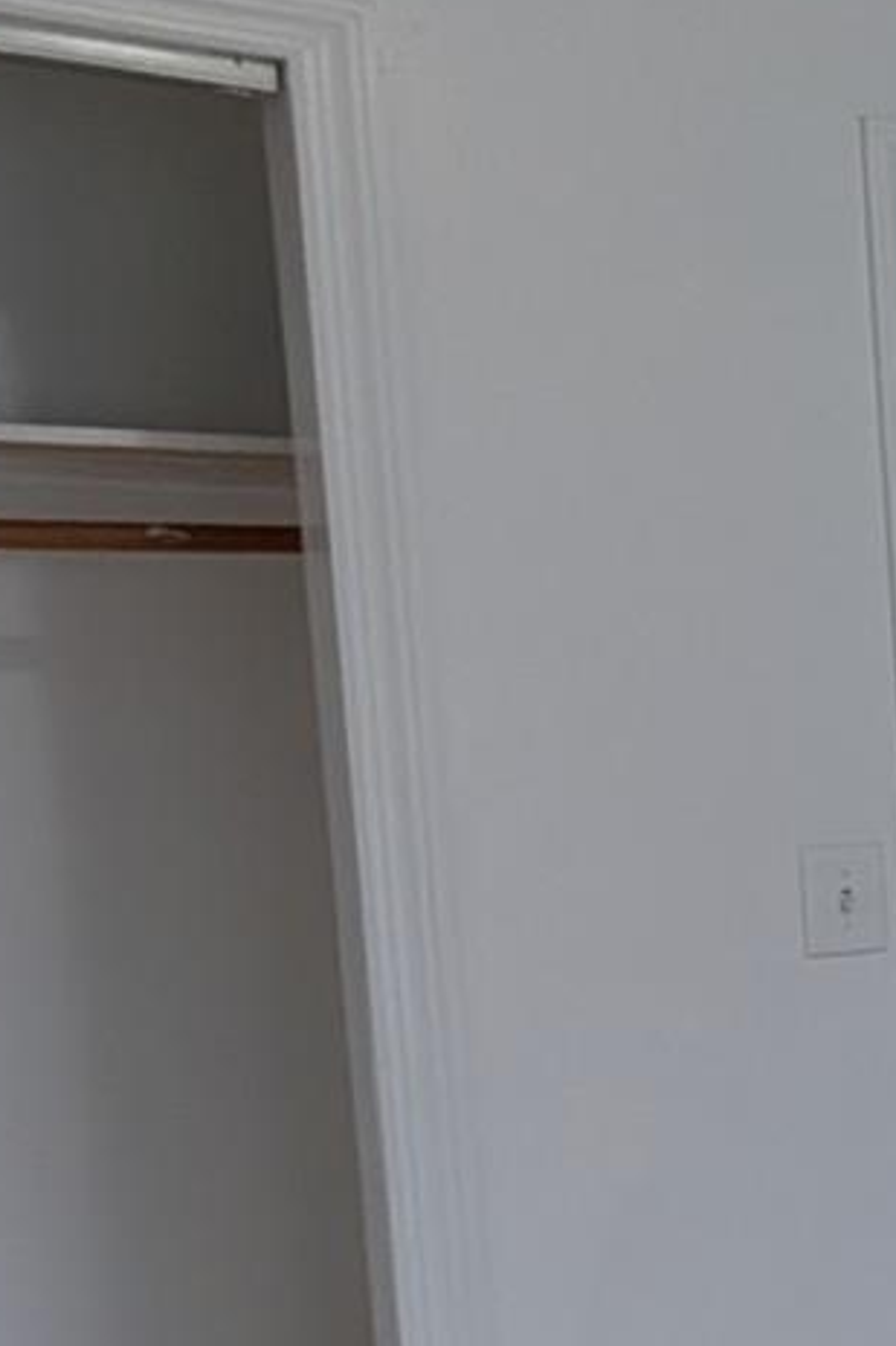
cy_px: 798
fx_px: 2055
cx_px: 2546
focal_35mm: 55
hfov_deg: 12.3
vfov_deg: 36.1
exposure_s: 1/75.6
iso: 55
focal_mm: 2.02
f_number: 1.7
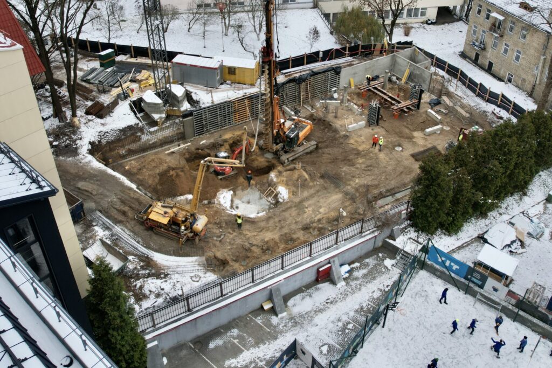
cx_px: 276
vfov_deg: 57.2
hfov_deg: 78.6
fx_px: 337
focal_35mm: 22
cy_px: 184
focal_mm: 8.38
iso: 150
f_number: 2.8
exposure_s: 1/500
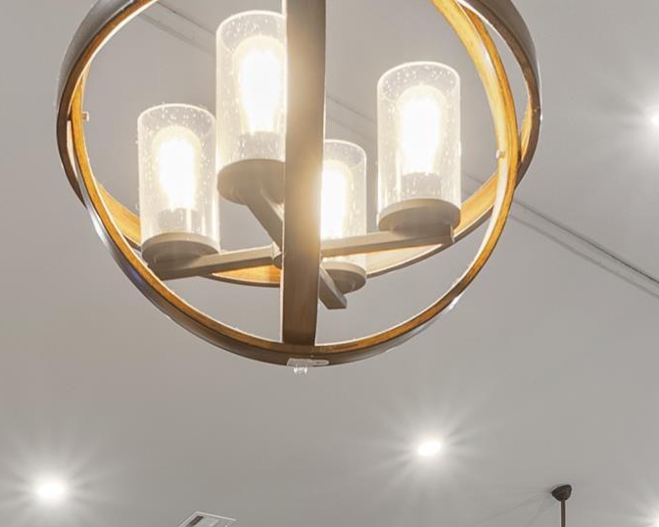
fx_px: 1306
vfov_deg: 19.3
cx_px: 282
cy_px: 833
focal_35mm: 67
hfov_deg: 28.3
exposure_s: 2.5
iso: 250
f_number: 9
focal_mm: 16
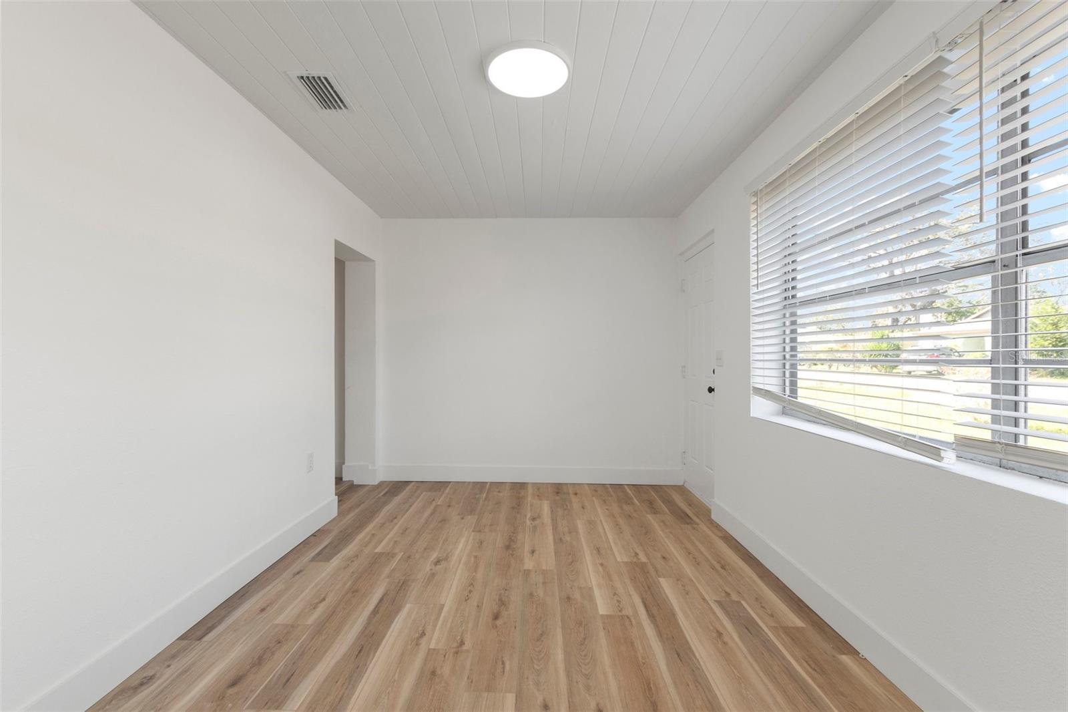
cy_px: 356
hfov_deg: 100.4
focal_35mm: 15
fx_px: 445
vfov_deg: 77.3
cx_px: 534
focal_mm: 10
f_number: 7.1
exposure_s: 1/25
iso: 400
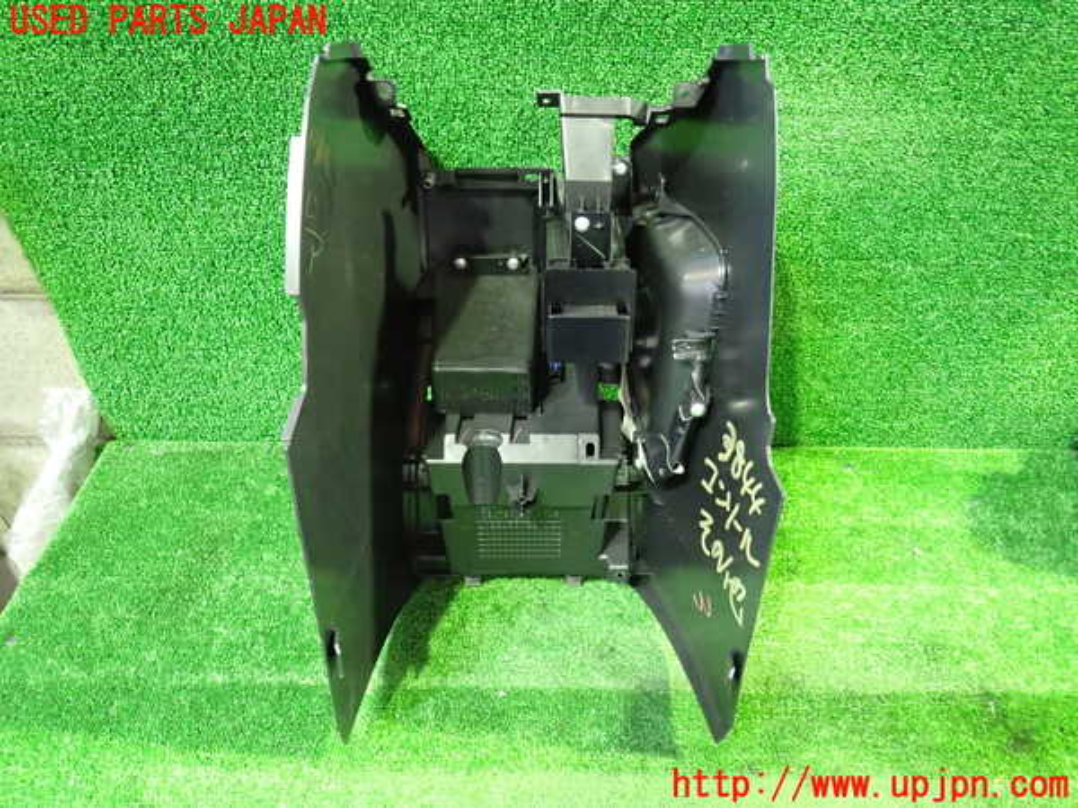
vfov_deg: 54.9
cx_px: 539
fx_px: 779
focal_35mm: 25
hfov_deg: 69.4
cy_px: 404
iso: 800
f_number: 2
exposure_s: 1/13
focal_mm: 4.5
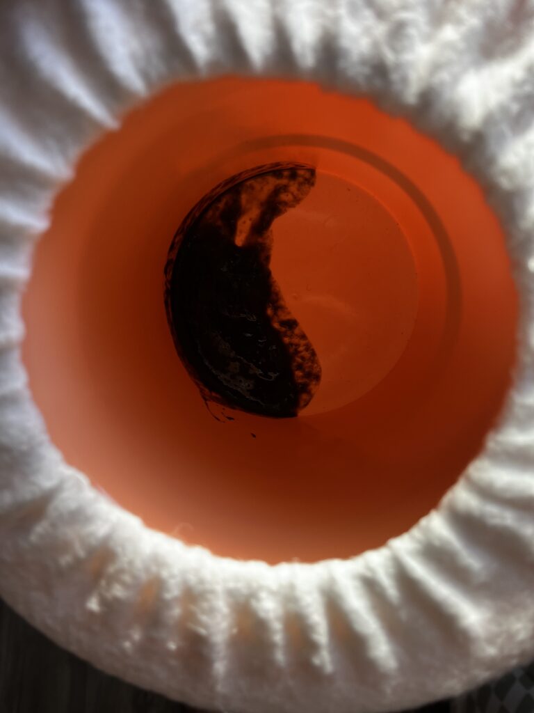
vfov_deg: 67.3
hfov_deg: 53.1
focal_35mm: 26
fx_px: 535
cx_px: 267
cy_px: 356
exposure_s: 1/201
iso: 40
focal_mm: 5.1
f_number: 1.6
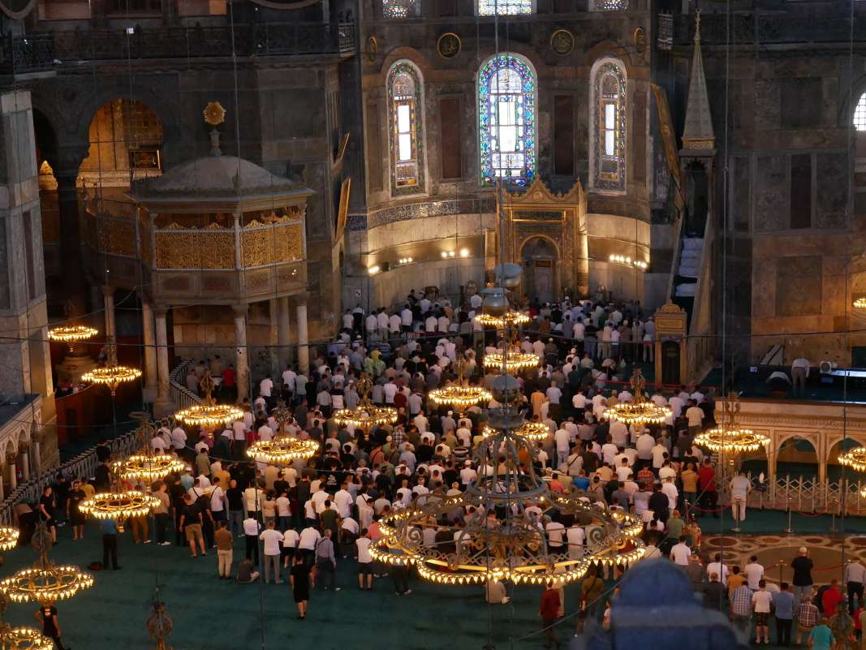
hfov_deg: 27.8
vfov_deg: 21.0
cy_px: 325
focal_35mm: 70
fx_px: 1752
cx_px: 433
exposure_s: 1/80
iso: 3200
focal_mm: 35
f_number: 5.2
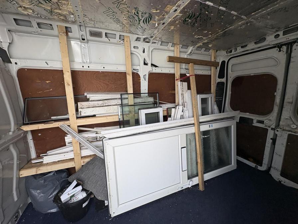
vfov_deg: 85.7
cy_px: 112
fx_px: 121
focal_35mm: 14
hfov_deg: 102.1
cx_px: 149
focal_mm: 2.22
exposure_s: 1/377
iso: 64
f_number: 2.2
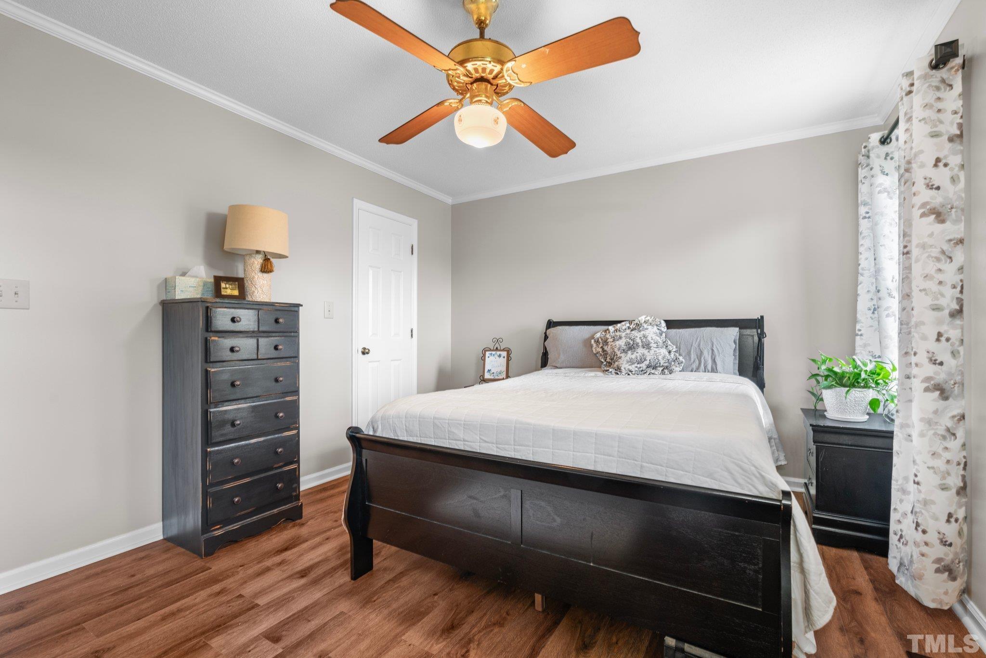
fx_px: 452
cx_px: 493
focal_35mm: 16
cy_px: 329
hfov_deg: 95.0
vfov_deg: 72.1
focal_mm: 16.5
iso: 320
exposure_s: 2.5
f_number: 8
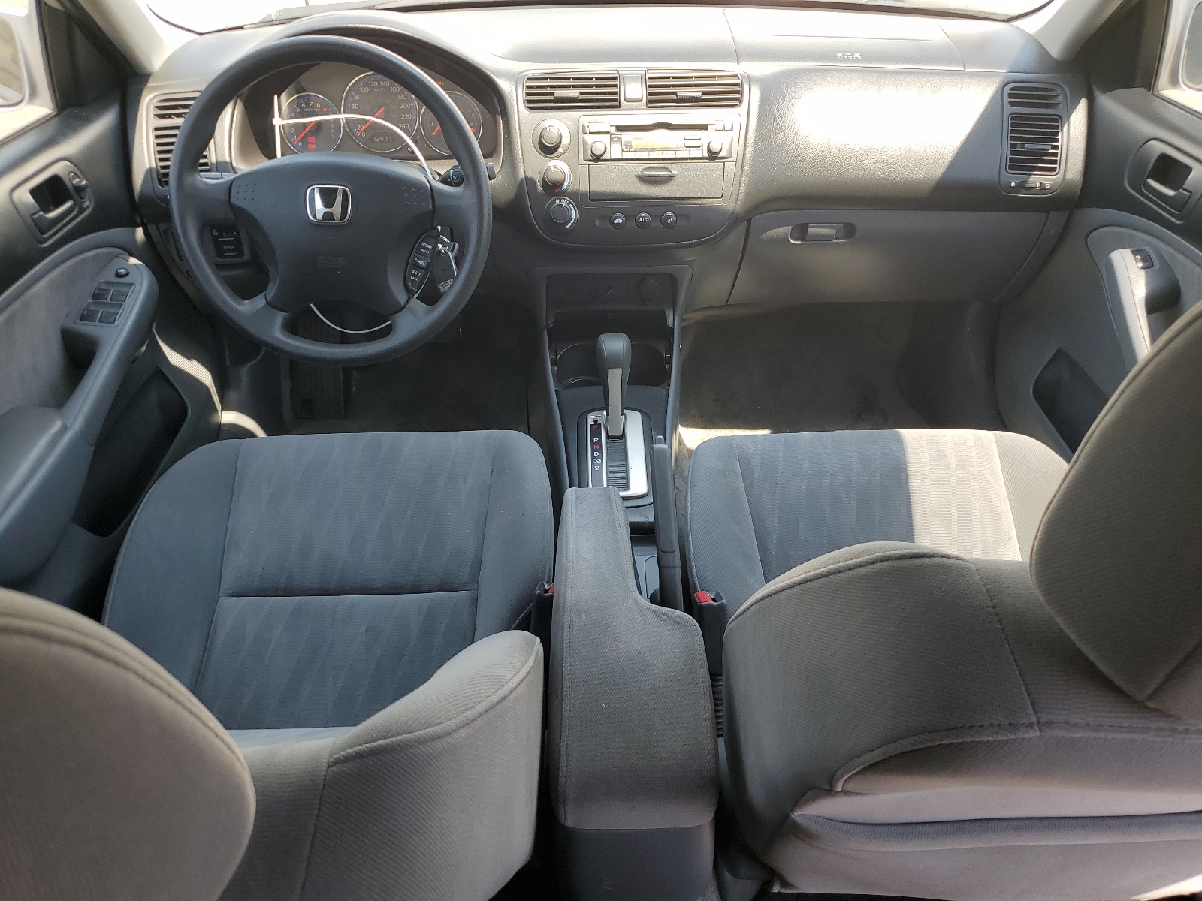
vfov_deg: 53.1
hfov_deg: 67.3
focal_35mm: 26
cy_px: 450
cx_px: 601
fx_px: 903
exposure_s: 1/312
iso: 50
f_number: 1.5
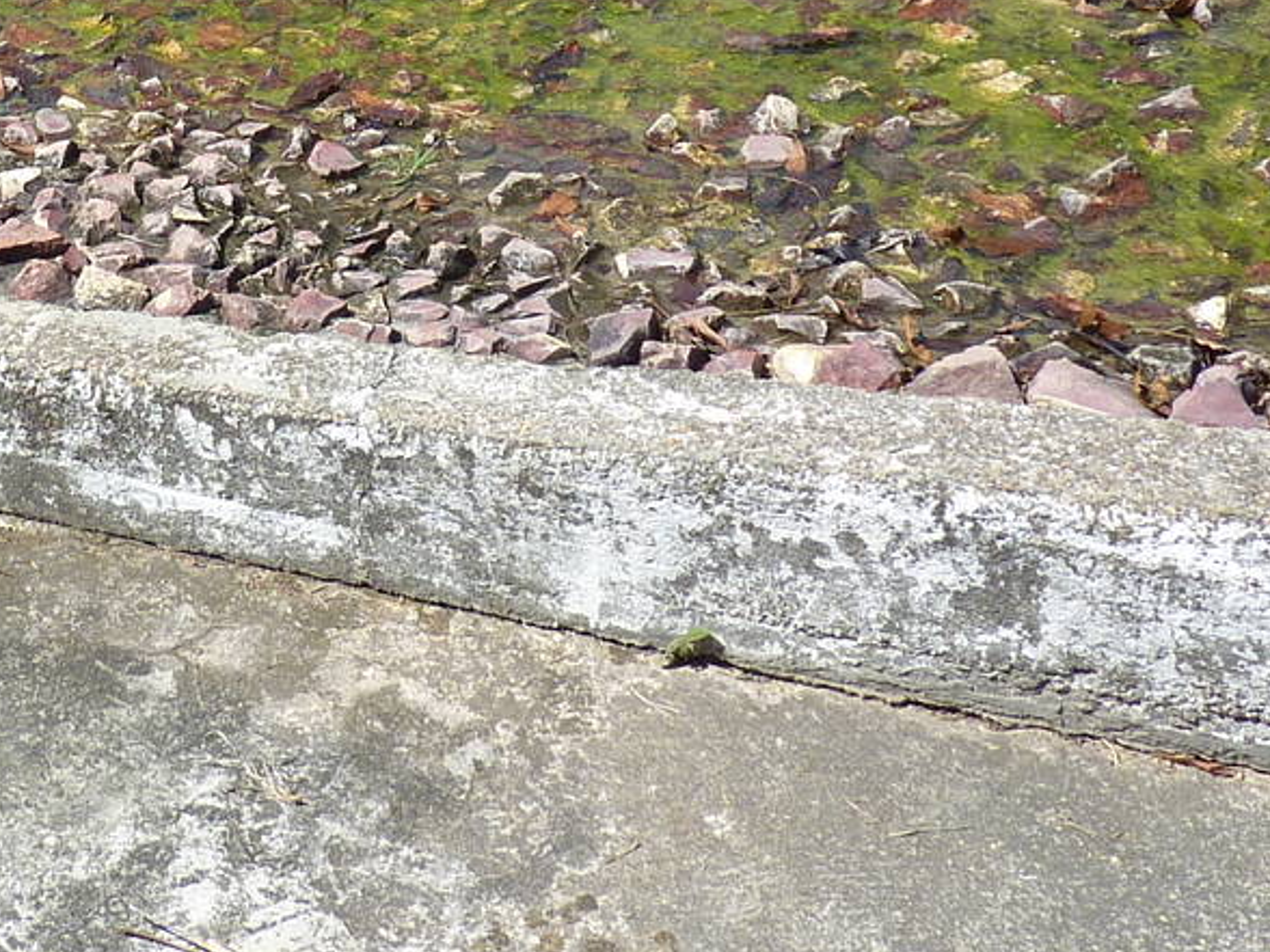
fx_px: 2495
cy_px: -218
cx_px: 207
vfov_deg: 20.1
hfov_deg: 27.8
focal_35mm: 68
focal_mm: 4.1
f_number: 4
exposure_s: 1/400
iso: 80
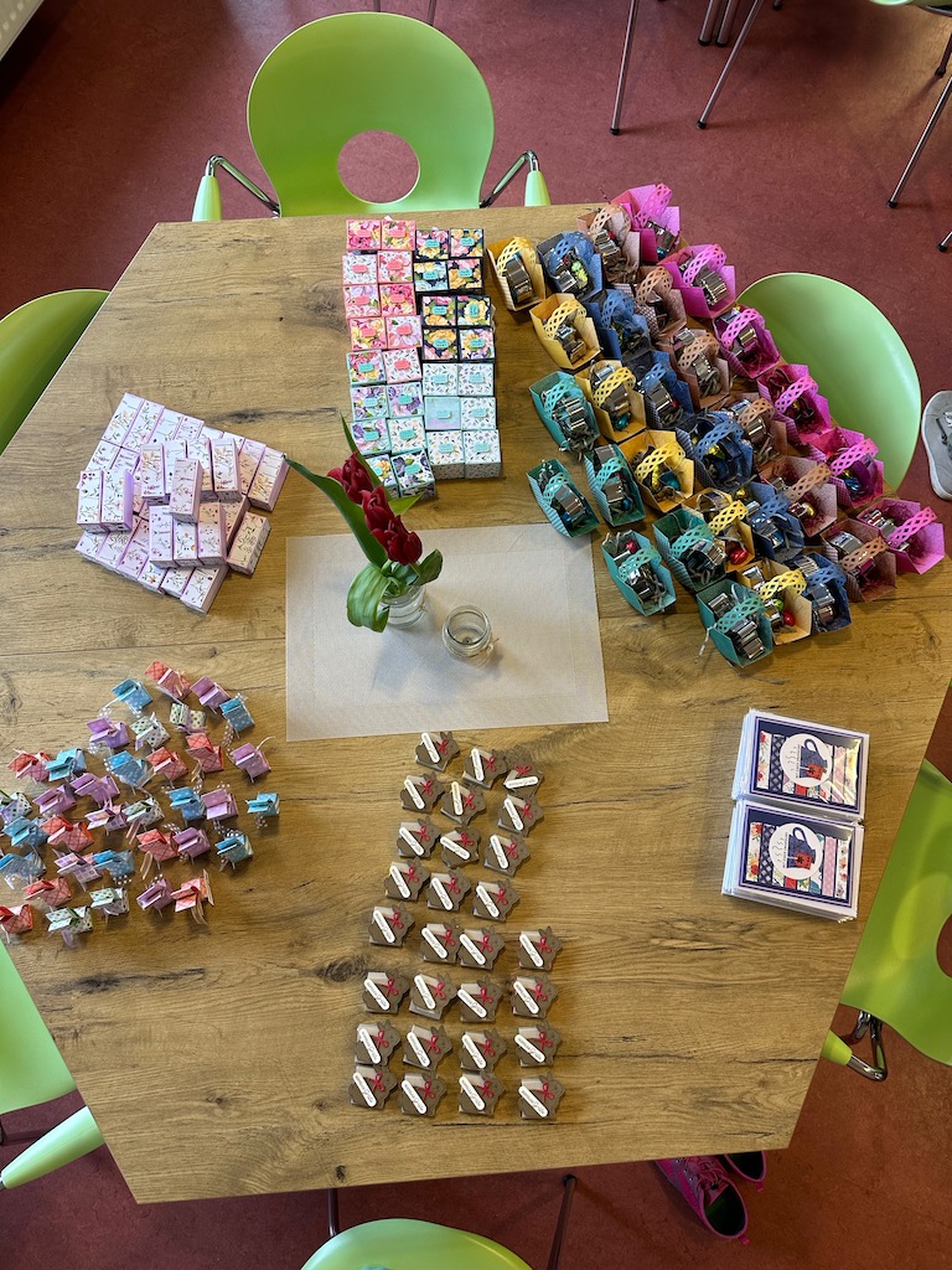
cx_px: 476
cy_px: 635
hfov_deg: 56.8
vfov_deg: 71.6
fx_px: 880
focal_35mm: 24
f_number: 1.78
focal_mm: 6.86
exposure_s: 1/50
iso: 125
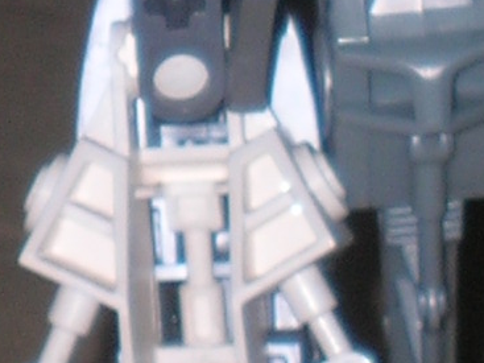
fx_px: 8890
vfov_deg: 2.3
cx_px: -49
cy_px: -416
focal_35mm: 636
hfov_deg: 3.1
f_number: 4.9
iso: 50
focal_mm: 17.1
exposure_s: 1/60.1
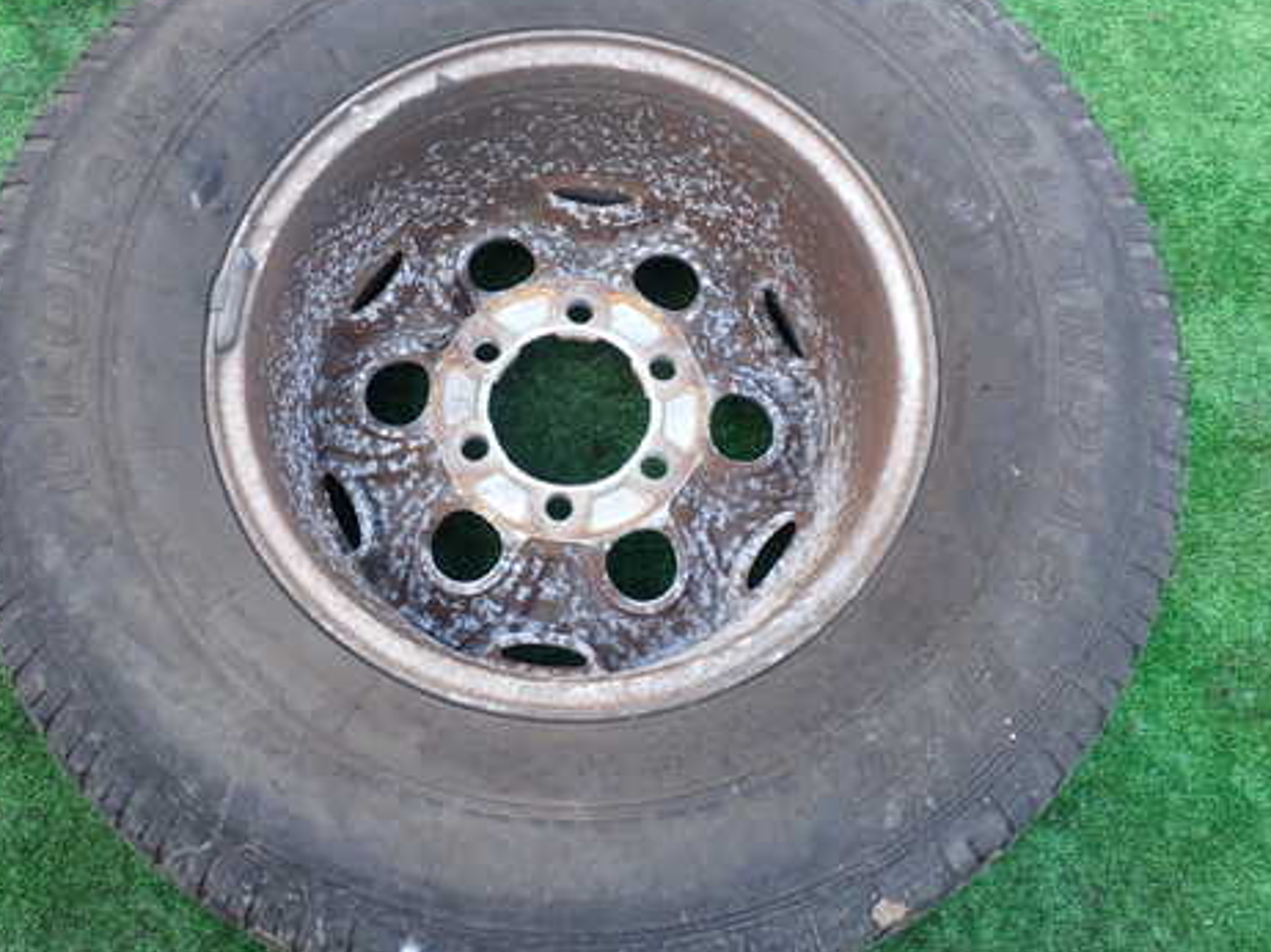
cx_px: 564
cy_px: 426
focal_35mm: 39
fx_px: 1431
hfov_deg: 47.8
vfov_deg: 36.8
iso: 100
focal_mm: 5.4
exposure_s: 1/80
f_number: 3.2
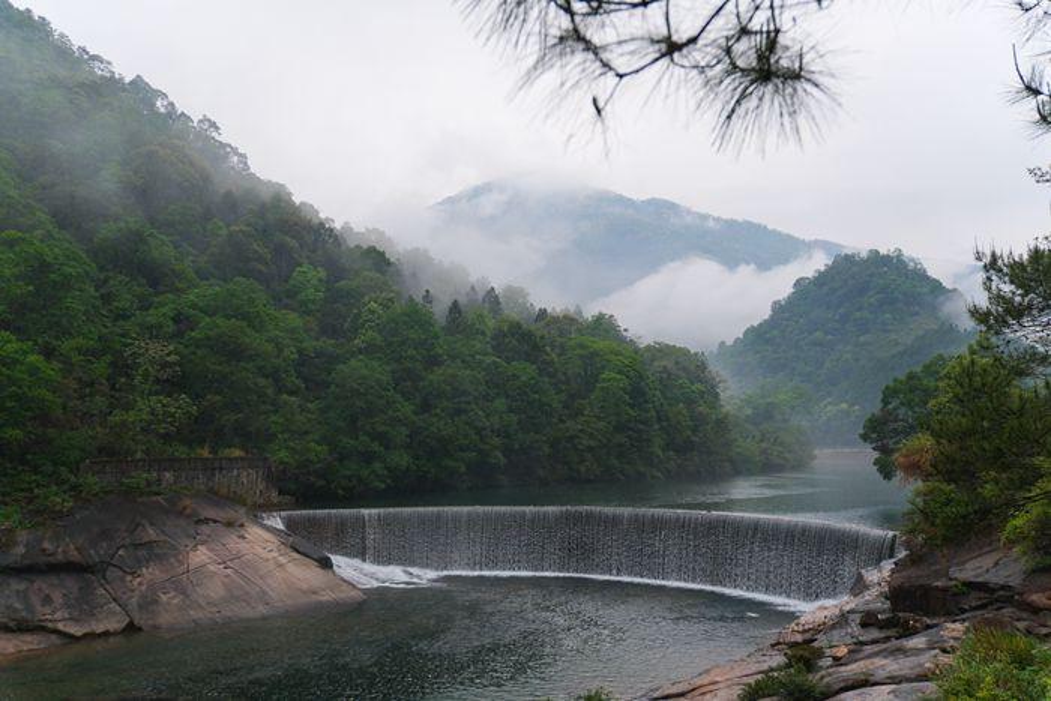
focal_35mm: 30
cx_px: 526
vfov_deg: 43.6
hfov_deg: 61.9
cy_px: 350
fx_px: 876
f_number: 2.8
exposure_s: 1/500
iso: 320
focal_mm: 20
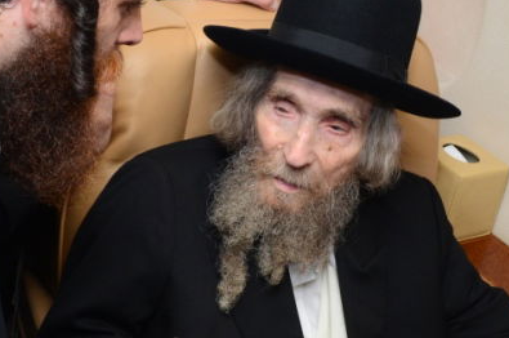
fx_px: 988
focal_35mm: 70
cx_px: 195
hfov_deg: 28.8
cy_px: 197
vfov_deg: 19.4
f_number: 5.6
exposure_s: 1/80
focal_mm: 18
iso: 800
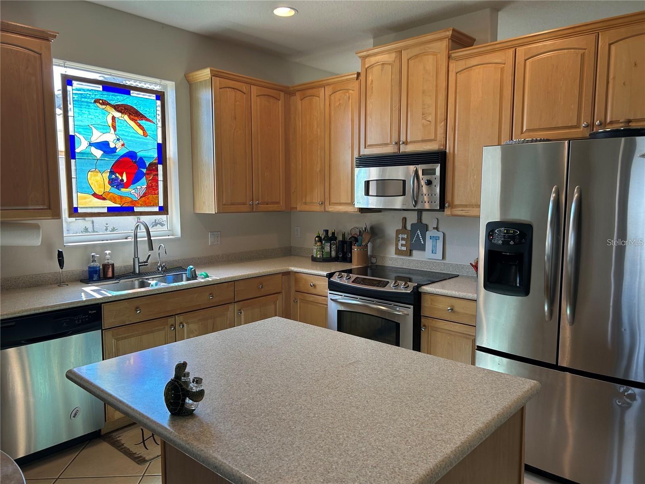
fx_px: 484
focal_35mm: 26
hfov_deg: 67.3
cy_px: 242
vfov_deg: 53.1
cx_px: 322
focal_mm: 5.7
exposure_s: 1/132
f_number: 1.5
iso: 64
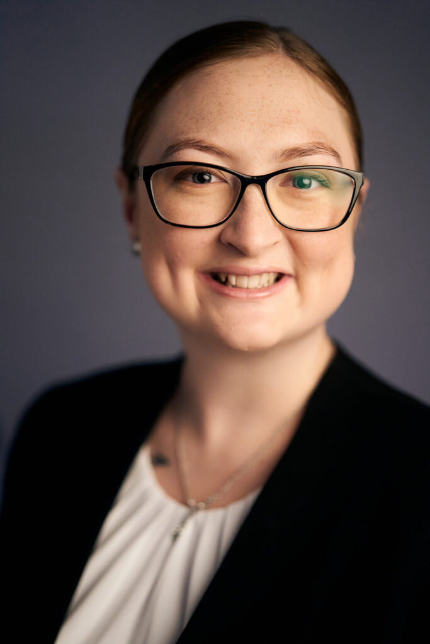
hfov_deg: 27.0
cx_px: 215
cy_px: 322
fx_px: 895
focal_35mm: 50
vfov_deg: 39.6
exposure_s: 1/200
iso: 2000
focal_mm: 50
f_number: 1.4
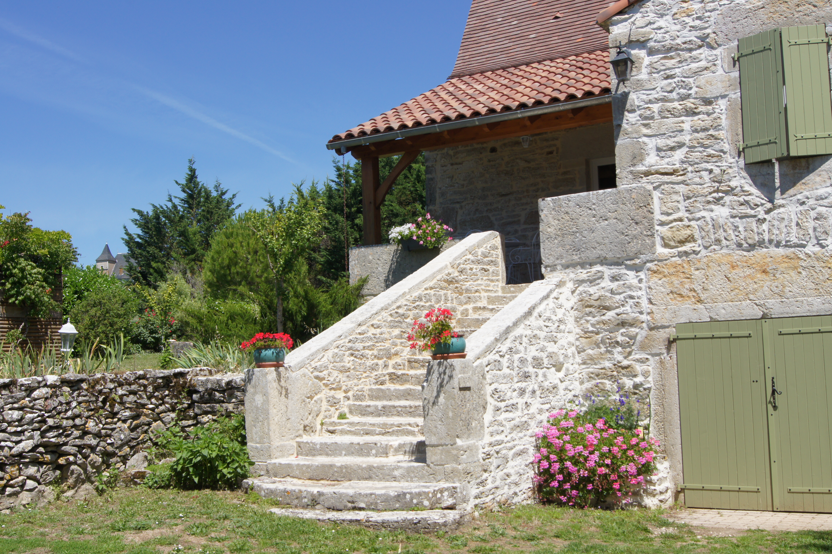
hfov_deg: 49.6
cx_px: 416
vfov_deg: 34.2
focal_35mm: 39
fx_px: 901
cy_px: 277
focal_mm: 26
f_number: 11
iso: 200
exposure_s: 1/320
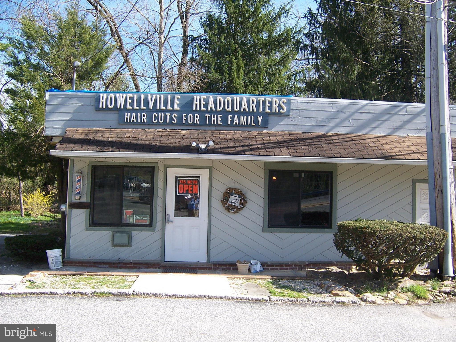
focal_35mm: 33
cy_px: 171
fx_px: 435
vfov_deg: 42.9
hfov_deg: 55.4
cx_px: 228
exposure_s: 1/350
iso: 80
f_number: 3.4
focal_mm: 5.5
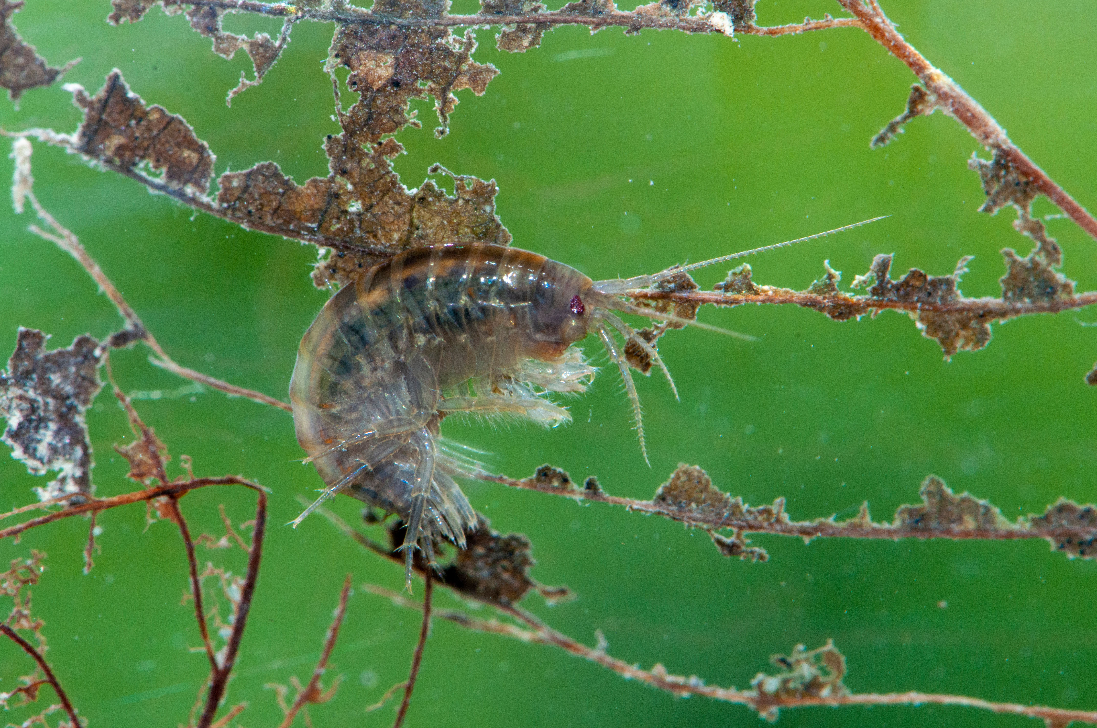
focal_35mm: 158
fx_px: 4793
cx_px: 548
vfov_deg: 8.7
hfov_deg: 13.1
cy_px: 364
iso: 500
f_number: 29
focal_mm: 105
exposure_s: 1/60
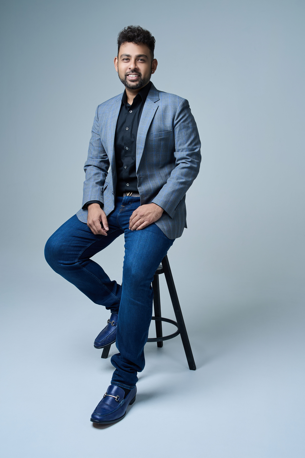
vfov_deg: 49.6
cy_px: 229
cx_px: 152
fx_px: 496
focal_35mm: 39
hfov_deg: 34.2
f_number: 9
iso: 100
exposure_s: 1/100
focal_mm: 39
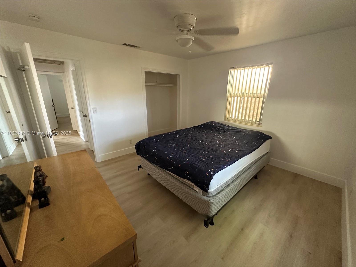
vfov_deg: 85.7
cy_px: 134
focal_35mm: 14
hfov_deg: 102.1
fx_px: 144
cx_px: 178
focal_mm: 2.22
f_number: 2.2
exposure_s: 1/60
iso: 500
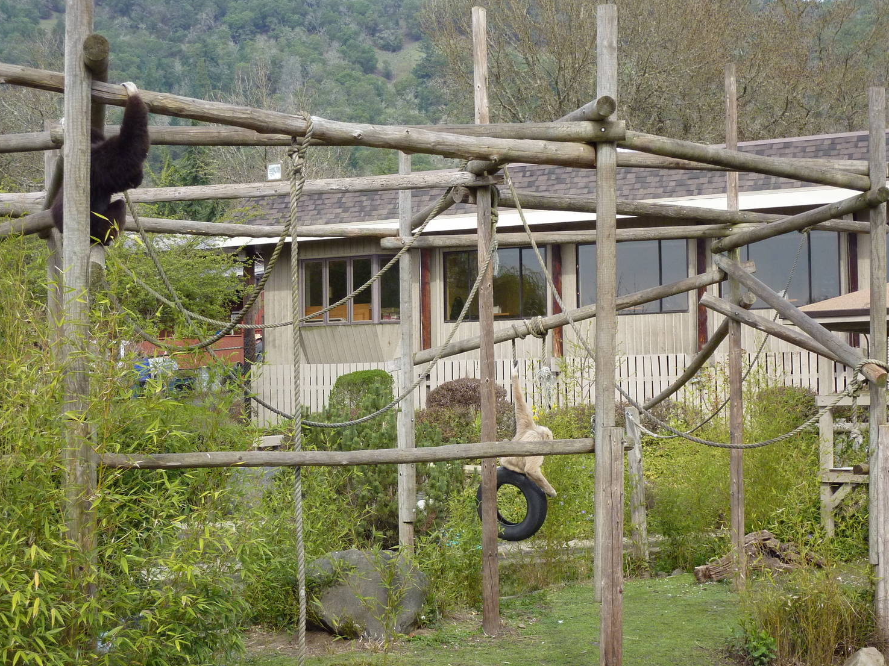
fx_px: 1643
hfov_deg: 30.3
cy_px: 336
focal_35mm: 64
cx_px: 445
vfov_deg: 22.9
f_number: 3.9
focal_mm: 9.7
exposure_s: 1/500
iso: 200
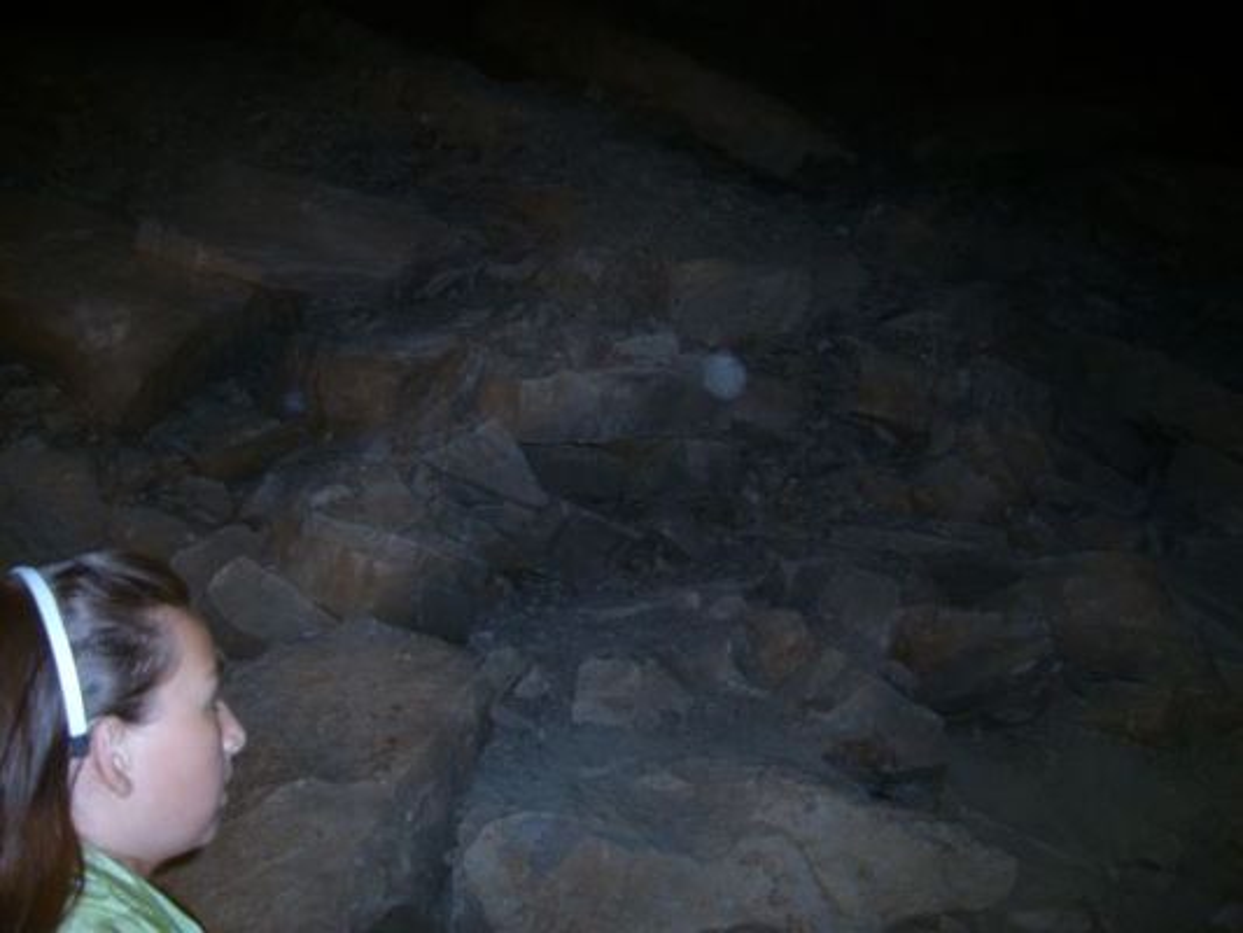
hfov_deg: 52.6
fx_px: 1257
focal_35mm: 35
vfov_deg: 40.7
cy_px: 466
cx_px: 622
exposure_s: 2
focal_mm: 5.8
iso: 80
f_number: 2.8
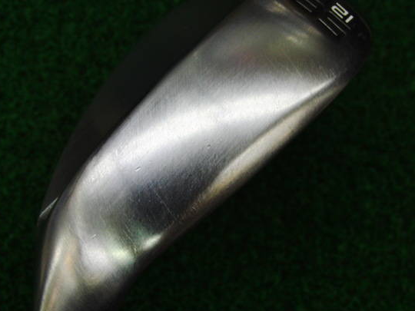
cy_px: 135
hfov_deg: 37.4
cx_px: 235
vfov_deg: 28.5
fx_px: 611
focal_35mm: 51
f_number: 3.7
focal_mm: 7.54
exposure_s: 1/80
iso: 125
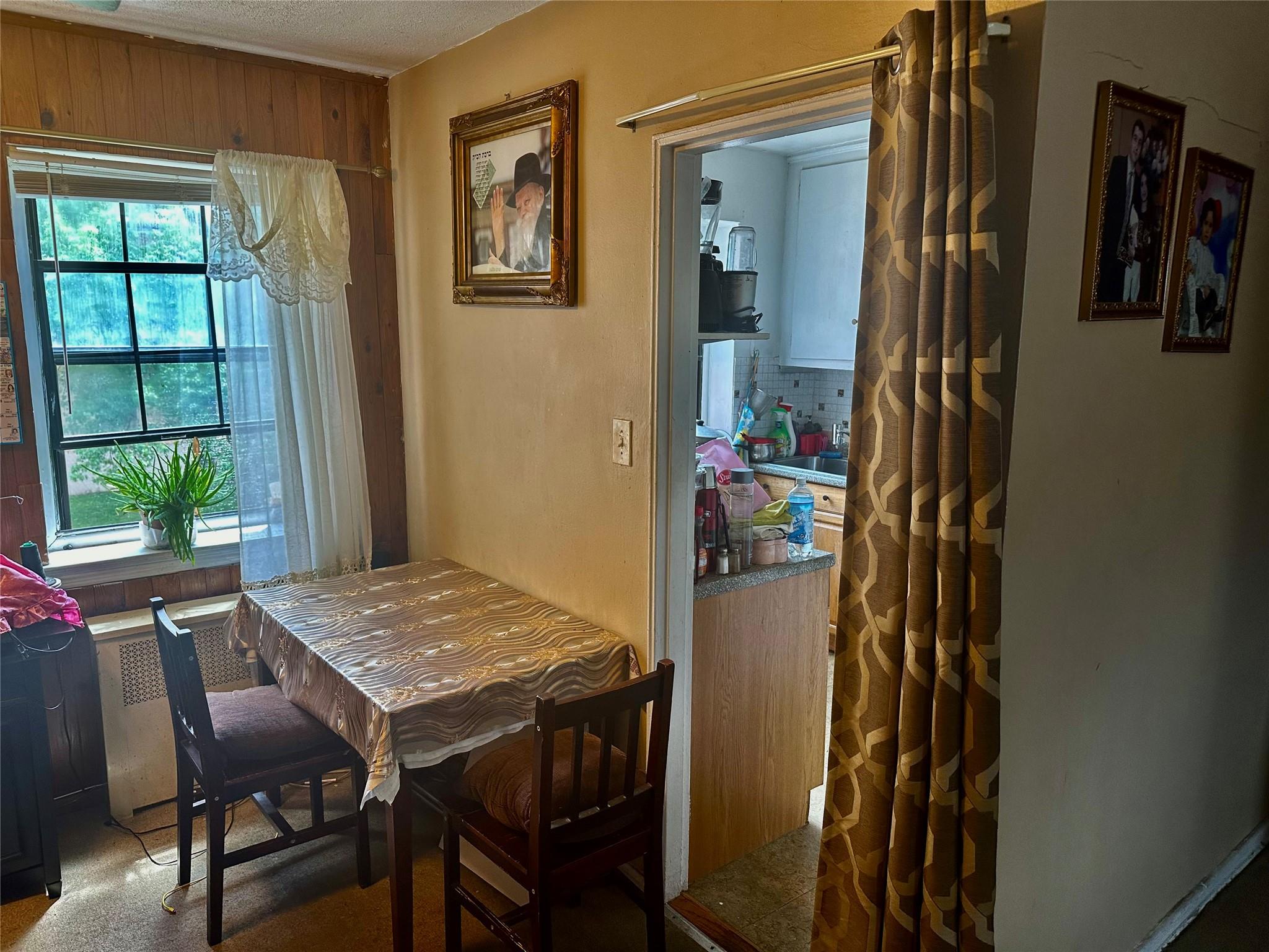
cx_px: 634
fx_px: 880
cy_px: 476
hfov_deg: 71.6
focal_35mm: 24
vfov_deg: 56.8
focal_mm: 6.86
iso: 125
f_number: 1.78
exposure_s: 1/120
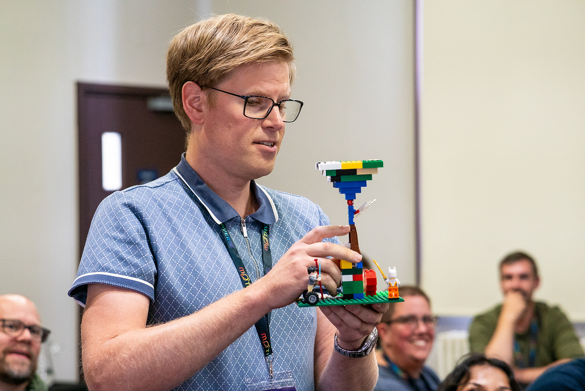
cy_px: 196
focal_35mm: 109
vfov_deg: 12.6
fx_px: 1772
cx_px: 292
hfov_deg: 18.7
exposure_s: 1/60
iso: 3200
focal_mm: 109
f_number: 5.6
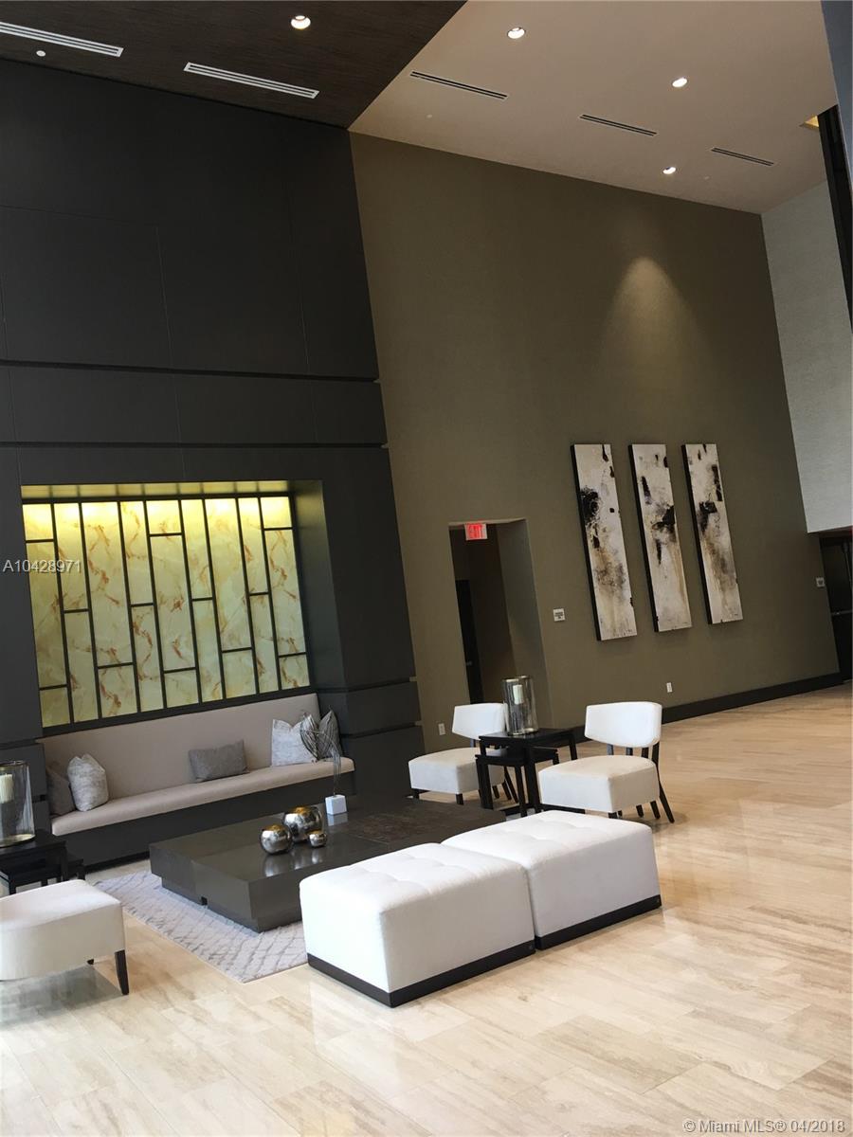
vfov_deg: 61.7
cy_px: 568
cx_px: 426
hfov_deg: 48.2
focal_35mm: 29
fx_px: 953
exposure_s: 1/40
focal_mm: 4.15
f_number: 2.2
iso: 32
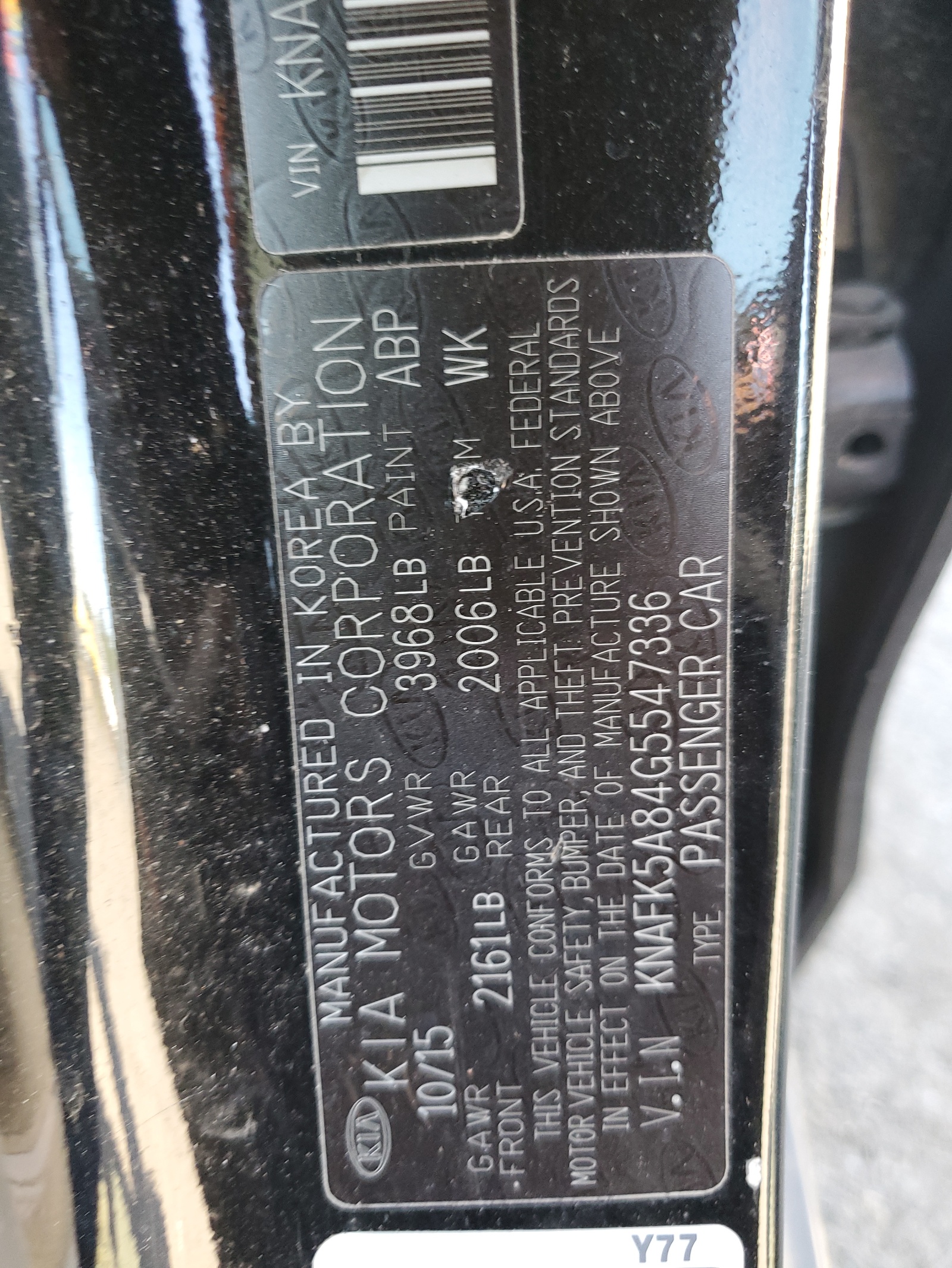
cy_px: 634
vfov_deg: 67.3
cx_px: 476
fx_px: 953
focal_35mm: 26
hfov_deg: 53.1
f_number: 1.5
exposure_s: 1/60.2
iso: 104
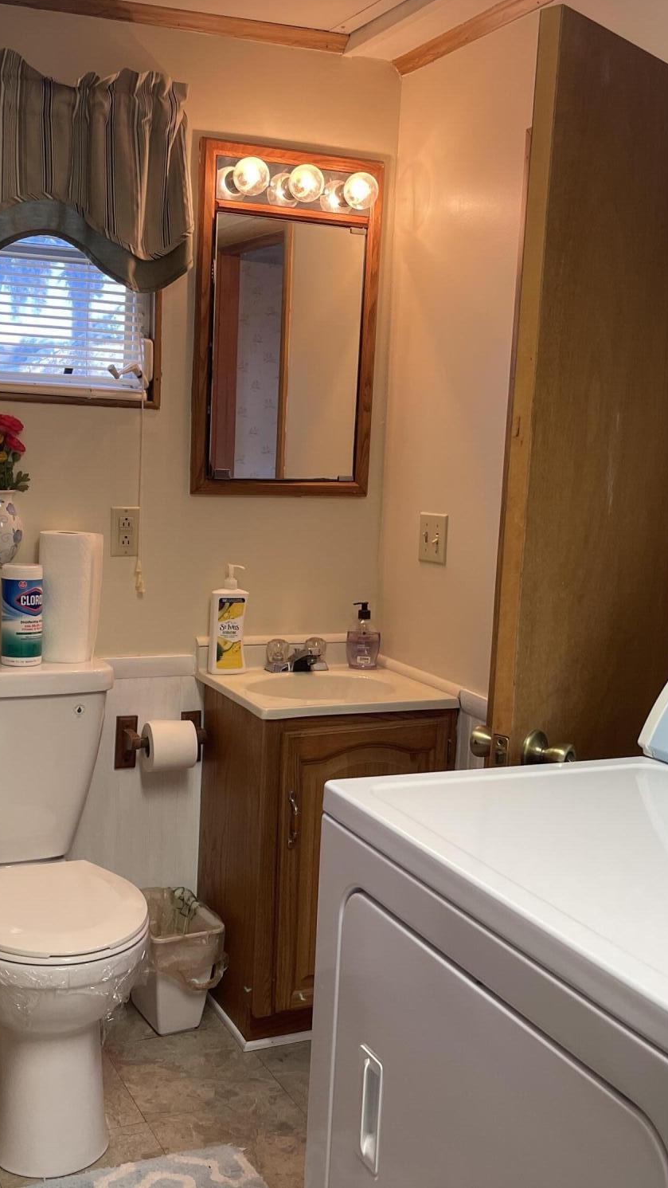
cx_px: 275
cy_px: 592
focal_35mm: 38
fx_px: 1196
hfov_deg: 31.1
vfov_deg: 52.8
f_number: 1.6
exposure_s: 1/120
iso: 125
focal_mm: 5.1
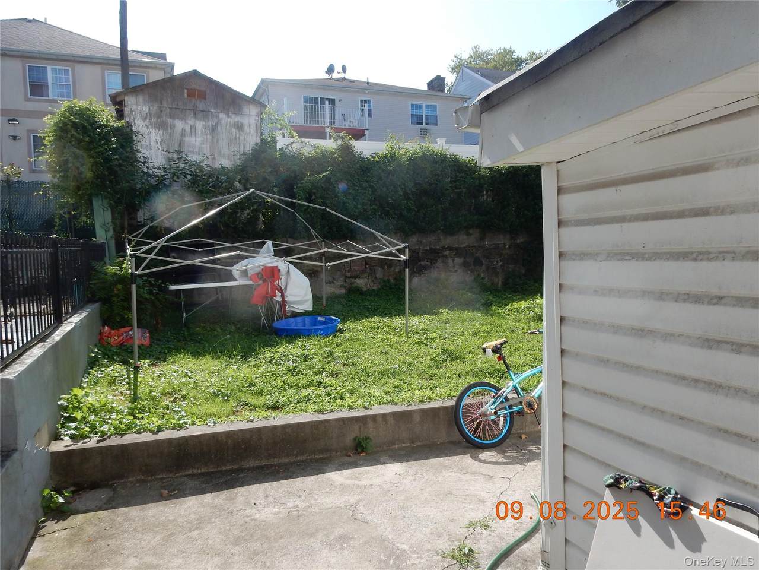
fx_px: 548
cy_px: 285
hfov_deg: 69.4
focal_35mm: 25
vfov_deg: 54.9
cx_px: 380
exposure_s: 1/640
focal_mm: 4.5
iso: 125
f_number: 4.2
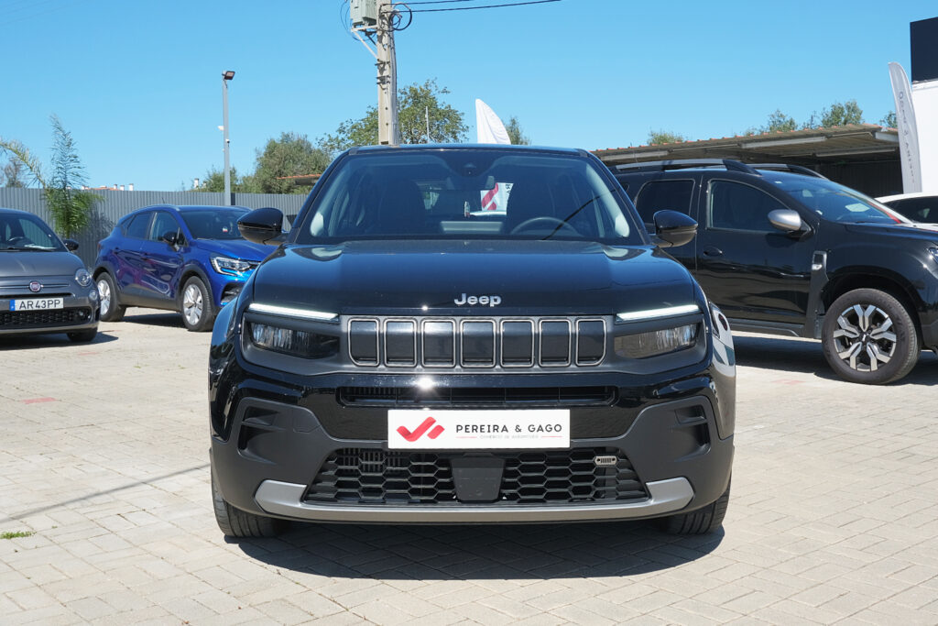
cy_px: 313
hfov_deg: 55.8
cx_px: 469
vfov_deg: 38.9
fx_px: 886
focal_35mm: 34
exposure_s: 1/200
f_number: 10
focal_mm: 22.8
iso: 160
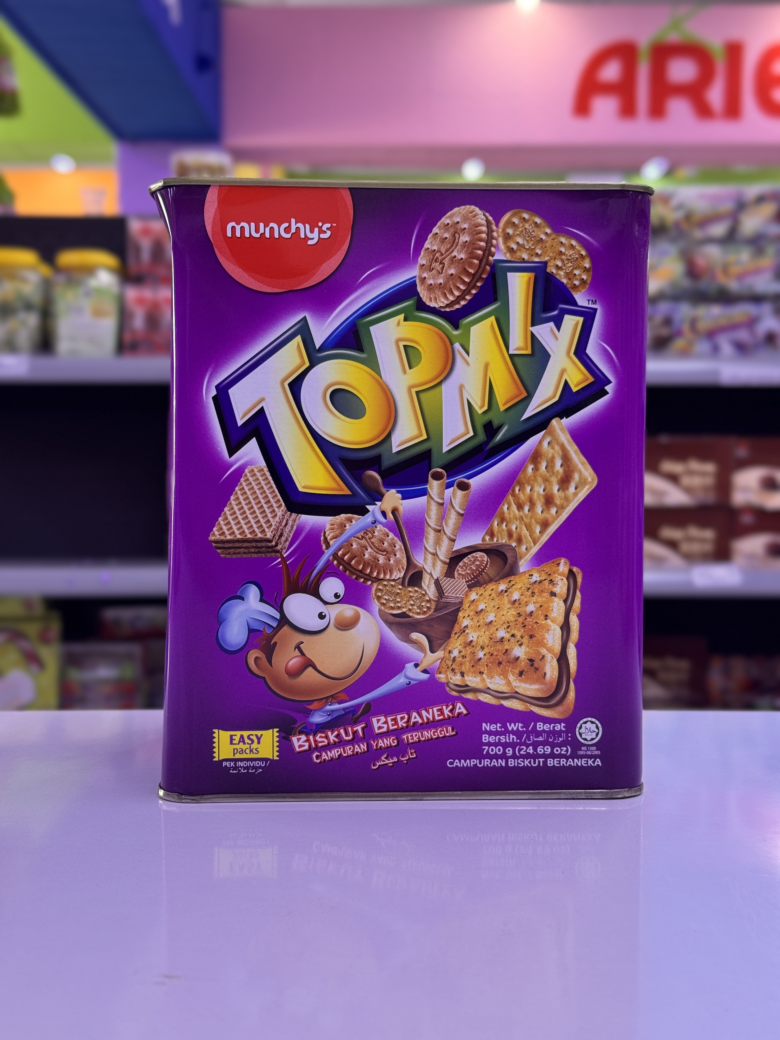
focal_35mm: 48
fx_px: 1442
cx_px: 390
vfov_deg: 39.7
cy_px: 520
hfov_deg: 30.3
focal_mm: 6.76
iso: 64
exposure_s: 1/100
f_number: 1.78
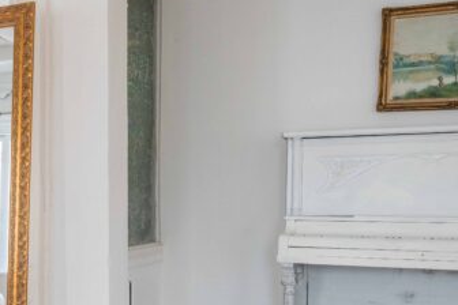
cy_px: 236
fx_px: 814
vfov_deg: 21.0
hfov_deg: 29.2
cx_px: -11
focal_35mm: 64
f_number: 7.1
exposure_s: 1/125
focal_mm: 21
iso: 640
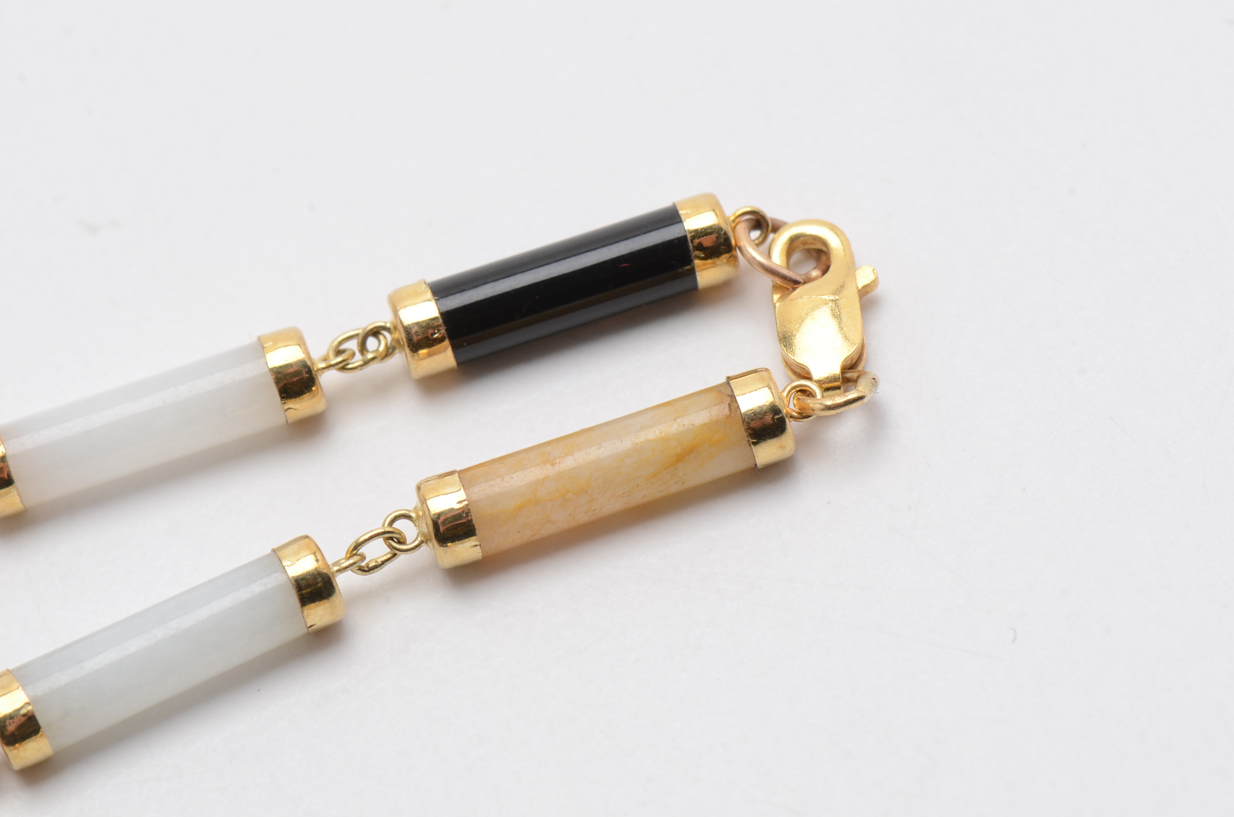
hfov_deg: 16.1
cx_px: 617
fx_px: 4361
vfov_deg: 10.7
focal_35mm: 128
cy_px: 408
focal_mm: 85
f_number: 16
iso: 200
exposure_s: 1/125
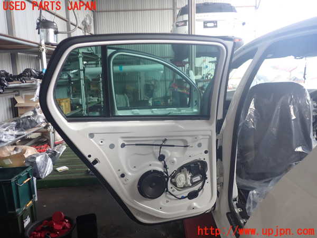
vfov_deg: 46.8
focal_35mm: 30
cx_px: 158
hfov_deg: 60.0
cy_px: 119
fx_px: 275
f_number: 2.3
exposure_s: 1/125
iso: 160
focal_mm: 5.4
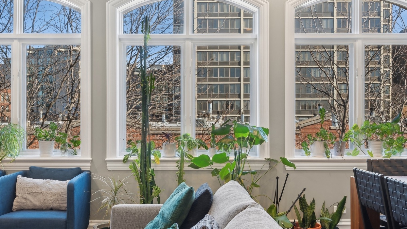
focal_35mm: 41
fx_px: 443
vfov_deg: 29.0
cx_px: 188
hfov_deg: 49.3
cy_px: 115
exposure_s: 1/6
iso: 200
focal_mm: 30
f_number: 9.5
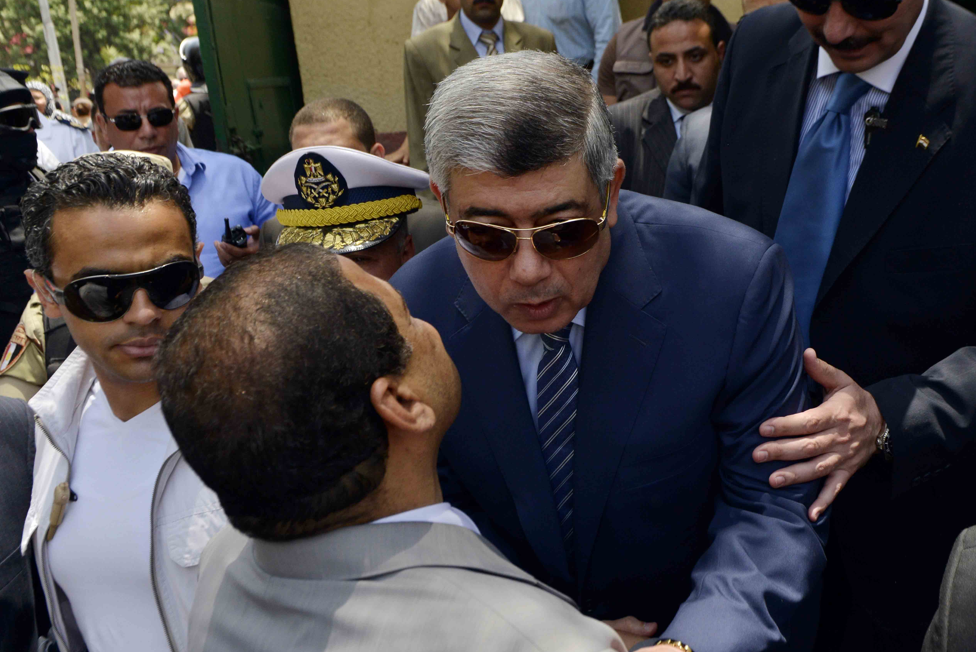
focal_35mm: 35
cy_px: 316
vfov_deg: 37.9
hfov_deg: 53.8
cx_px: 615
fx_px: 949
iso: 500
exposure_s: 1/1250
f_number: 6.3
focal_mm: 24
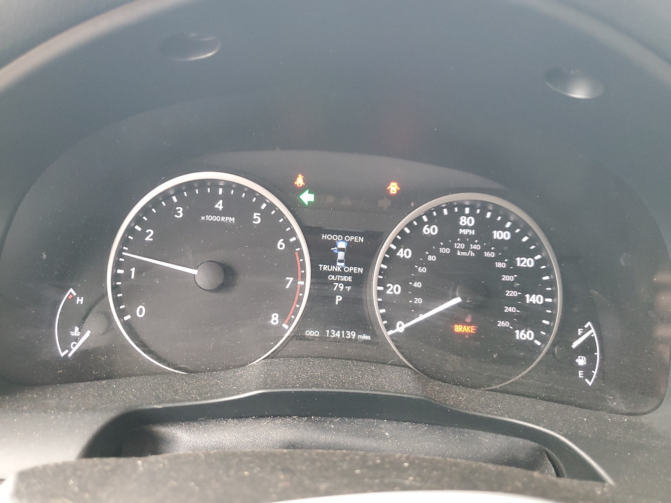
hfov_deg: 67.3
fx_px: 504
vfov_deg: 53.1
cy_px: 252
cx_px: 336
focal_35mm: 26
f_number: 1.5
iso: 228
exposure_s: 1/60.2
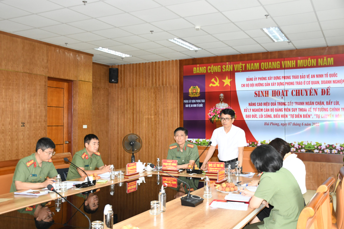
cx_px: 172
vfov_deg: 34.2
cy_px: 114
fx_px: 373
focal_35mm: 39
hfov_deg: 49.6
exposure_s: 1/200
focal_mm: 26
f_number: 4.5
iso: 1600
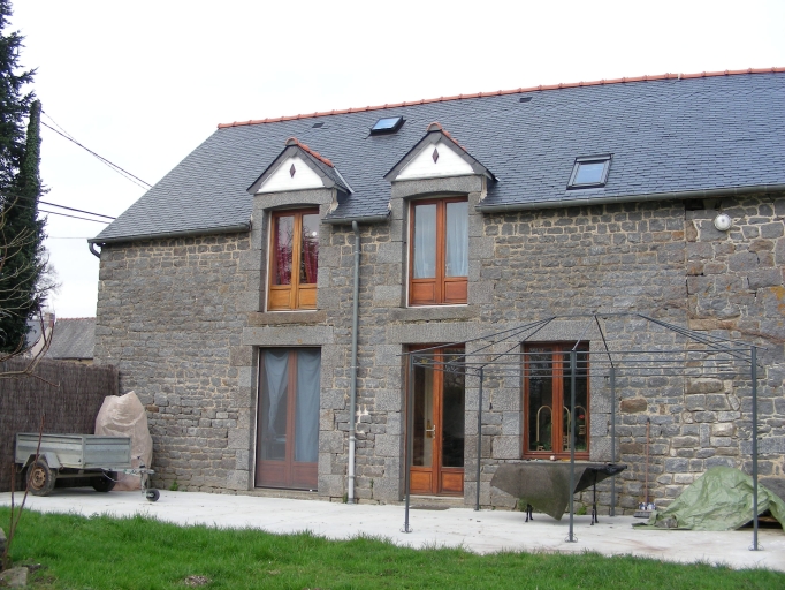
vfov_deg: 37.7
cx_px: 392
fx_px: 862
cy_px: 295
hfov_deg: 49.0
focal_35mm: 38
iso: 50
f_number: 3.5
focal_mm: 6.3
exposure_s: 1/102
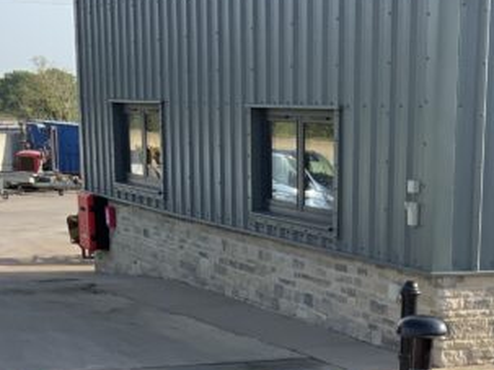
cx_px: 430
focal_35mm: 98
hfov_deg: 19.7
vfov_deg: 14.0
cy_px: 577
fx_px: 1398
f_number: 1.8
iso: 16
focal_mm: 3
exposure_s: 1/719
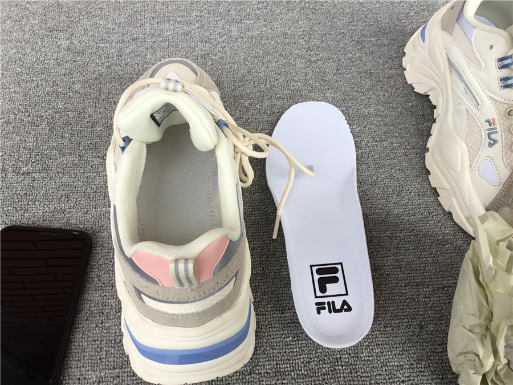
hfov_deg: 58.4
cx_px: 256
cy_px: 192
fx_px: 459
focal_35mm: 31
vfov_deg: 45.4
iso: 25
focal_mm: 3.3
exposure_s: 1/159
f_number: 2.4
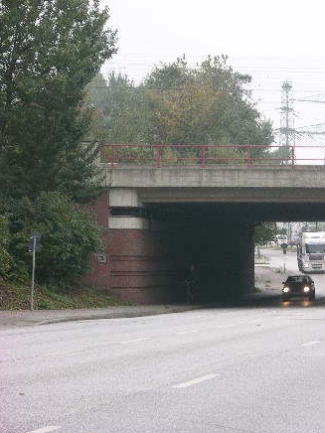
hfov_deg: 8.5
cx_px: 286
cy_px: 217
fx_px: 2191
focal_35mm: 175
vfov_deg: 11.3
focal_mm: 31.9
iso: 50
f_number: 3.8
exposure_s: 1/15.4
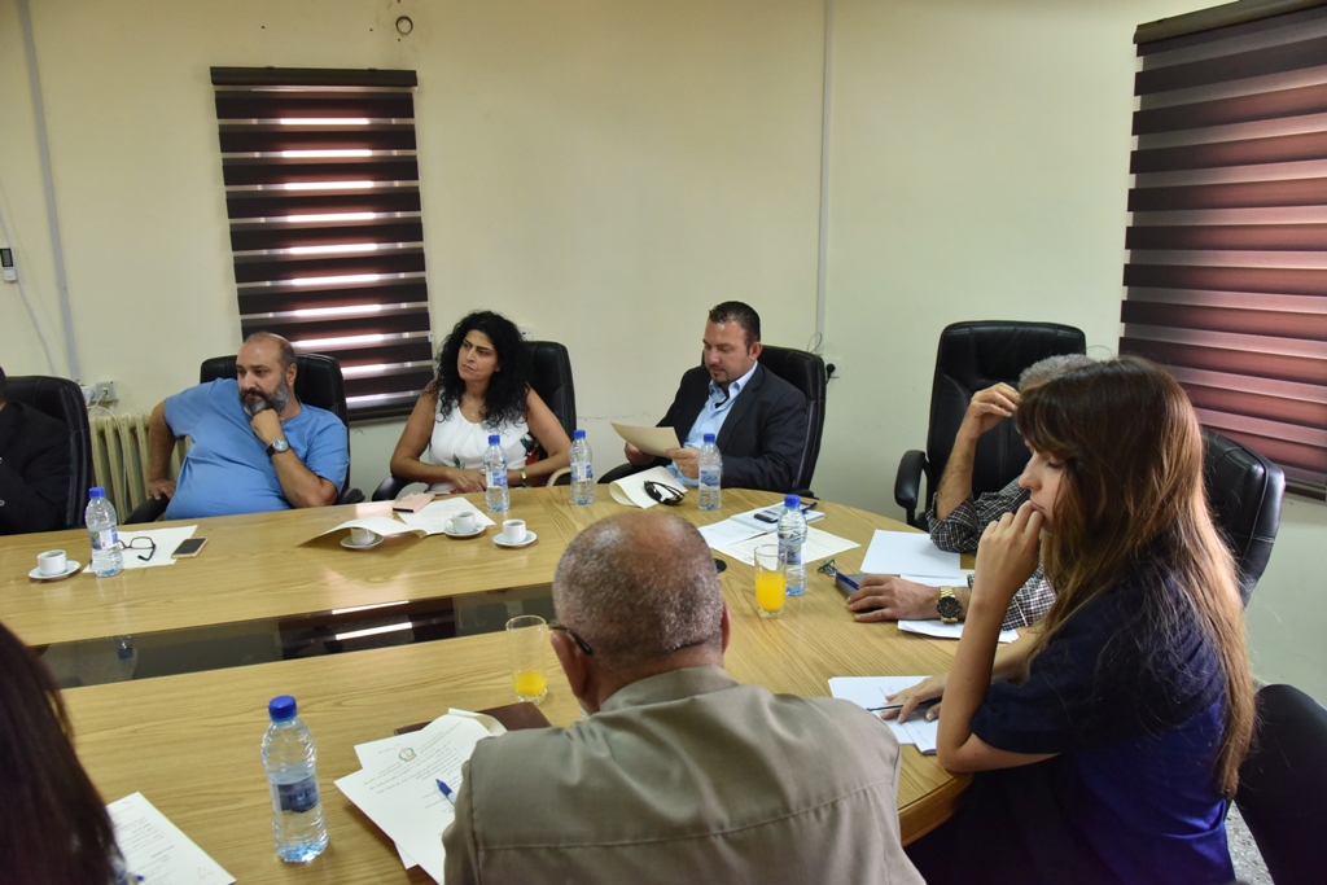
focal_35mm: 24
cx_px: 664
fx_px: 885
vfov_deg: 53.1
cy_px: 442
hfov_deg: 73.7
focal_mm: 24
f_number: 6.3
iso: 2500
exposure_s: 1/160
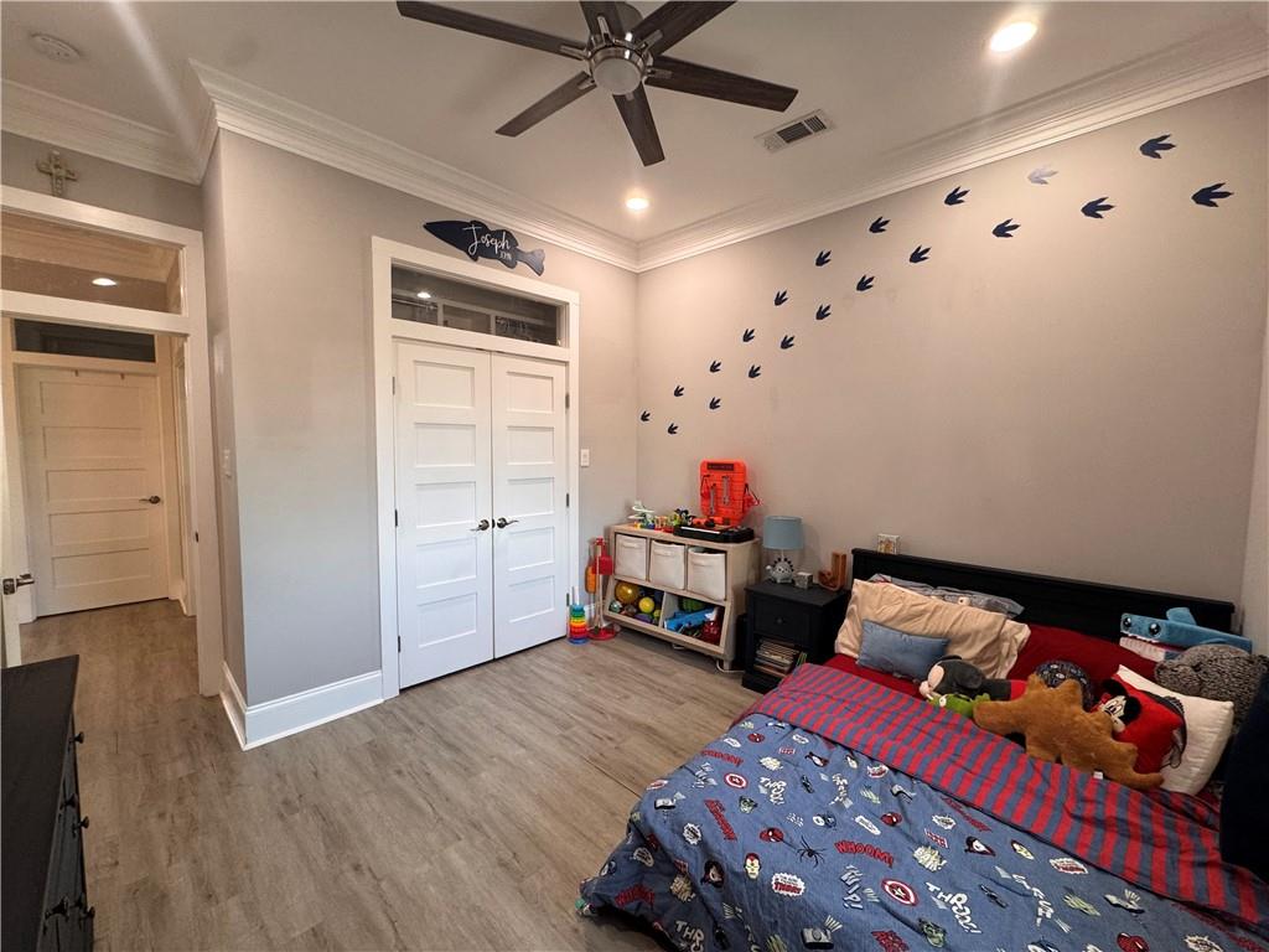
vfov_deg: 85.7
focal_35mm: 14
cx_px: 634
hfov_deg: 102.1
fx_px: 513
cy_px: 476
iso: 200
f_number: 2.2
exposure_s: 1/60
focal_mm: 2.22
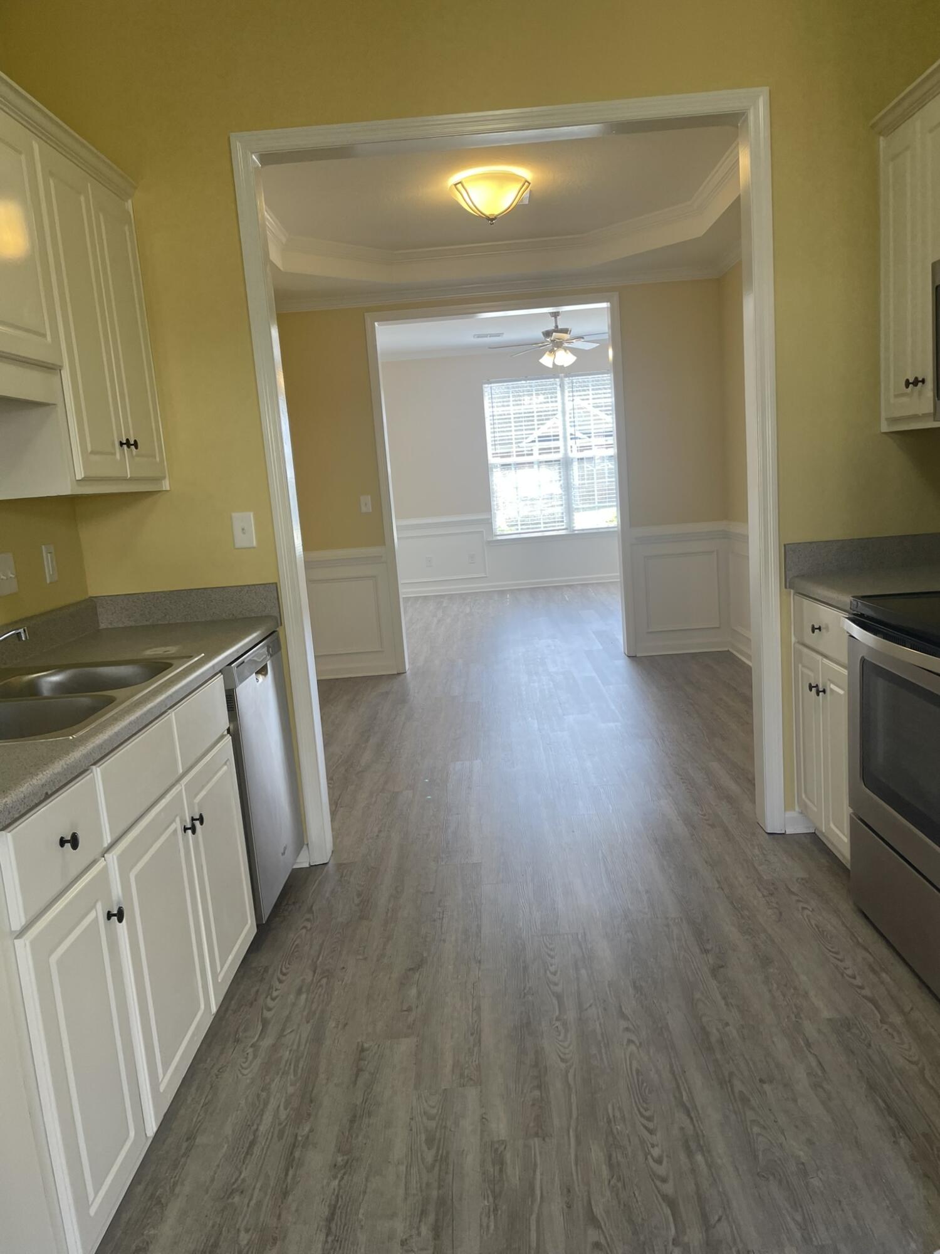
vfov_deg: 67.3
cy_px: 627
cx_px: 470
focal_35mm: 26
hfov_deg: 53.1
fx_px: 941
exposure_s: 1/120
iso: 50
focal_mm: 4.2
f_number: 1.6
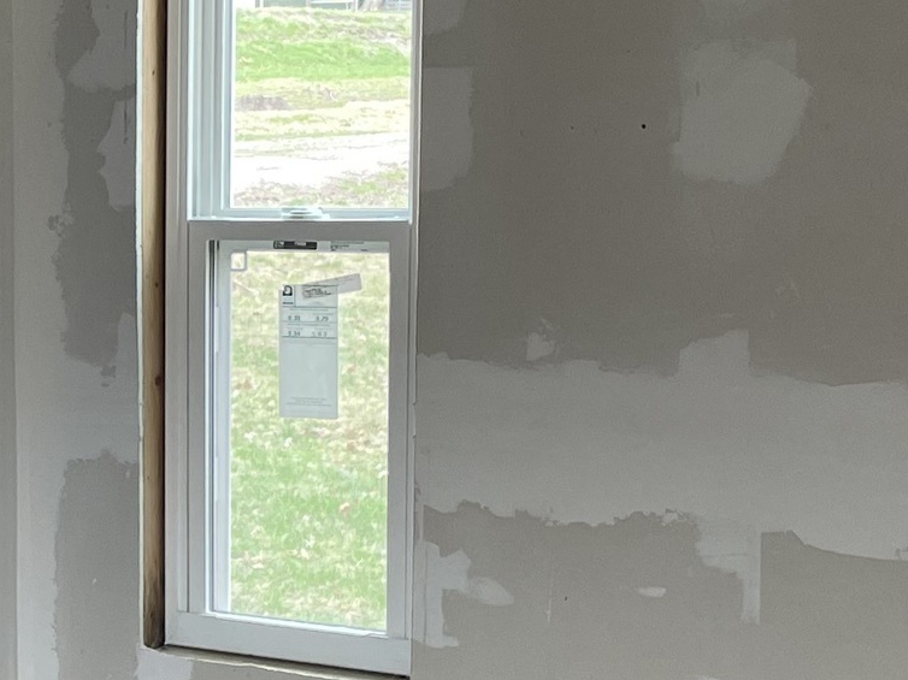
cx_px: -275
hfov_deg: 17.4
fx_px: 2780
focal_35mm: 106
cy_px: 549
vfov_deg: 13.9
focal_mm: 4.2
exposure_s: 1/120
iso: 100
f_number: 1.6
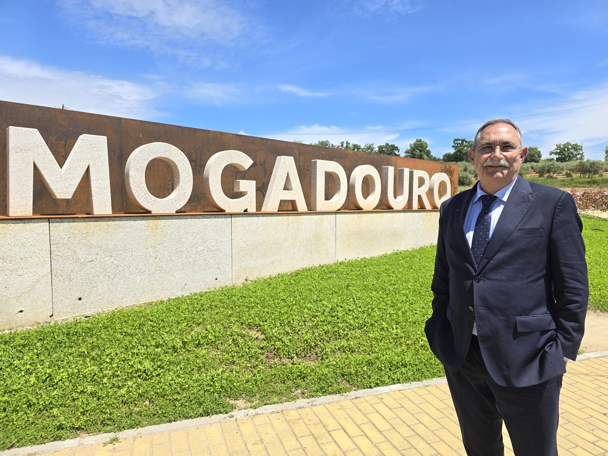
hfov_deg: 73.9
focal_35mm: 23
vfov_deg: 58.9
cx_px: 304
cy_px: 228
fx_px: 404
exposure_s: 1/599
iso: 12
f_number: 1.7
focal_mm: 6.3
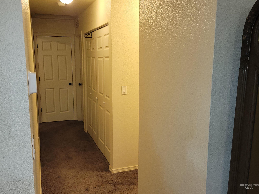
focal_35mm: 26
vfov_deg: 53.1
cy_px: 97
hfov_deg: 67.3
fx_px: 195
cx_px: 130
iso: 100
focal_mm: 5.4
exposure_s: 1/30
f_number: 1.8
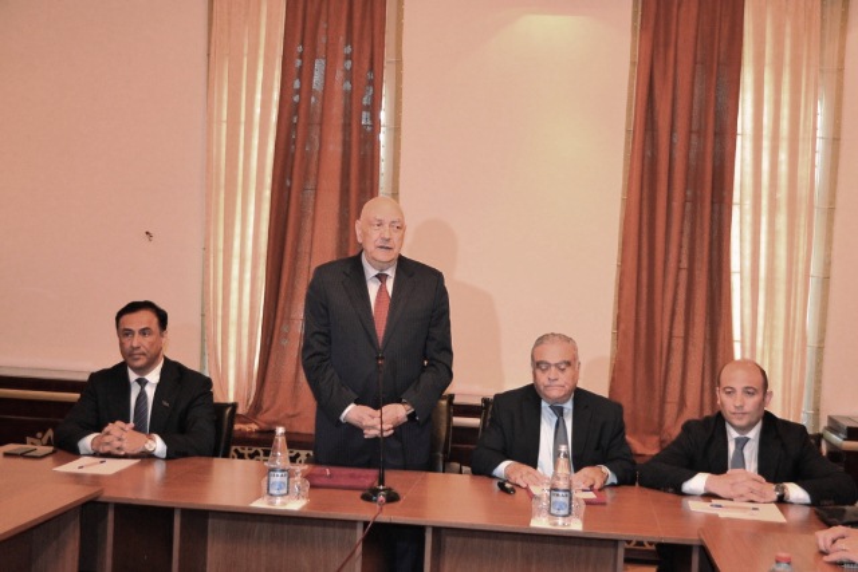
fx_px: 1144
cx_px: 429
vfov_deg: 28.1
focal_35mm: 48
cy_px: 286
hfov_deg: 41.1
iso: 1400
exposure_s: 1/60
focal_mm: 32
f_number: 4.5
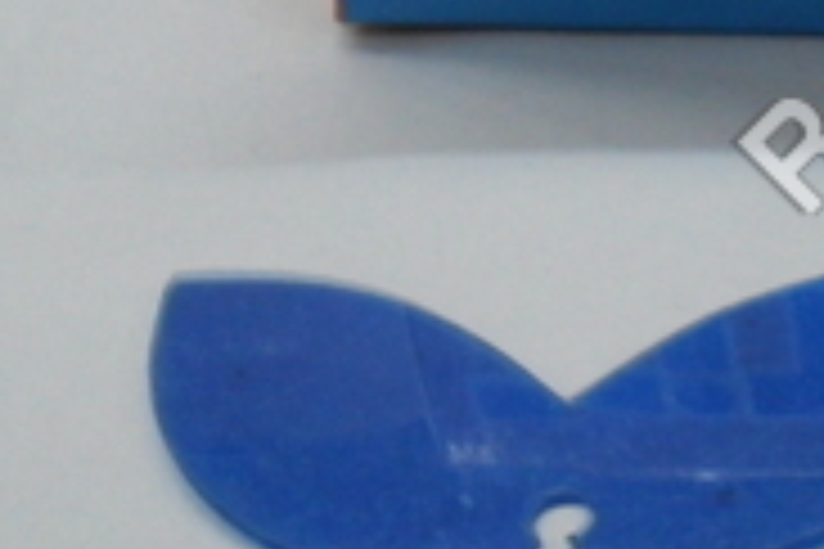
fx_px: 2861
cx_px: 1040
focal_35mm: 125
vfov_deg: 10.8
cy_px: -83
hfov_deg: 15.7
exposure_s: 1/8
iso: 200
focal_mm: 7.8
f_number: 4.5
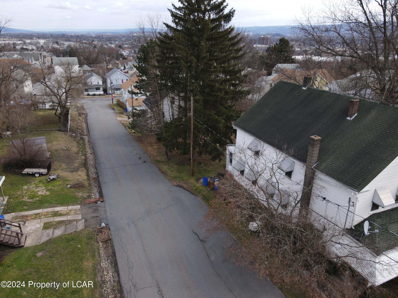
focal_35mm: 24
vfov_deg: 56.8
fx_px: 276
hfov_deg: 71.6
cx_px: 199
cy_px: 149
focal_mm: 4.5
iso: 280
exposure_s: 1/15
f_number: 2.8
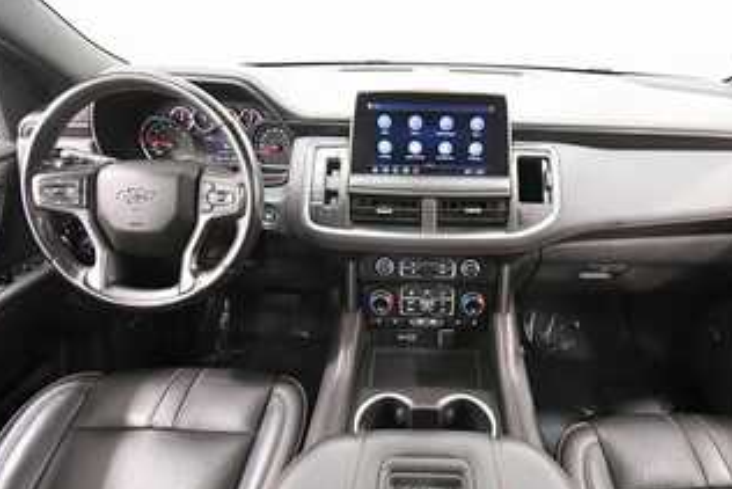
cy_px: 233
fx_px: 386
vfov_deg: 64.6
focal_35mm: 19
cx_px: 431
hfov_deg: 86.0
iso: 4500
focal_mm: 10
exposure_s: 1/60
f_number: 4.5
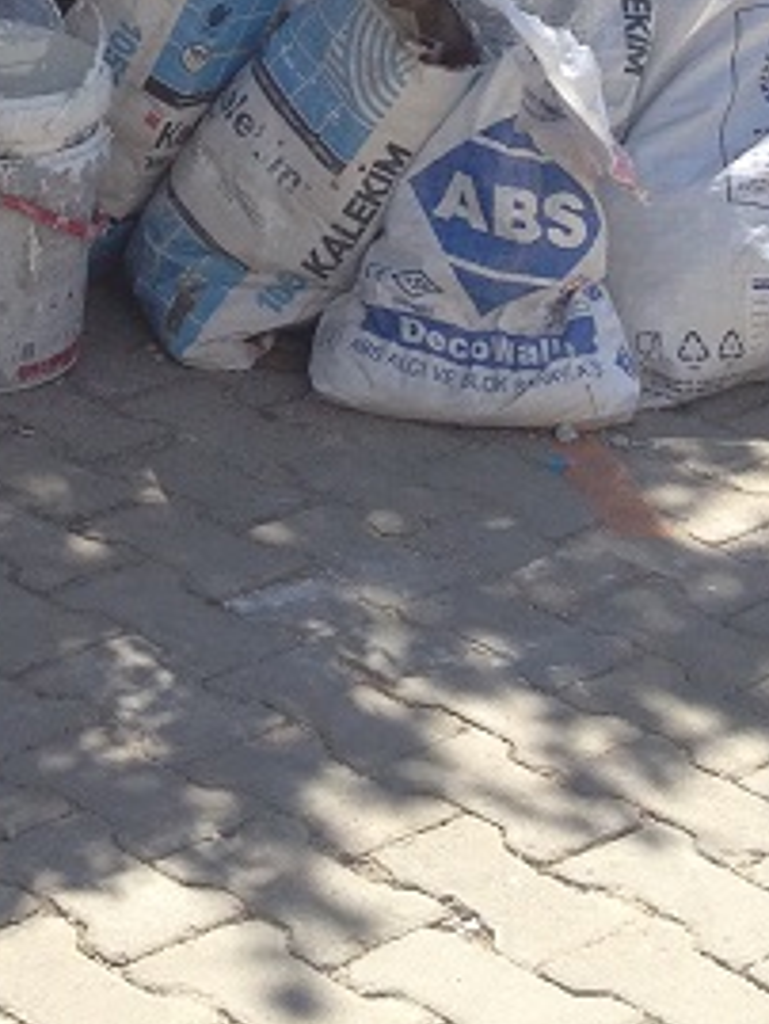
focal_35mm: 130
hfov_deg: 11.2
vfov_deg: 14.0
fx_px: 3848
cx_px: -91
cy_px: -605
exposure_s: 1/1022
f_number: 2.4
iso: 50
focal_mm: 4.28
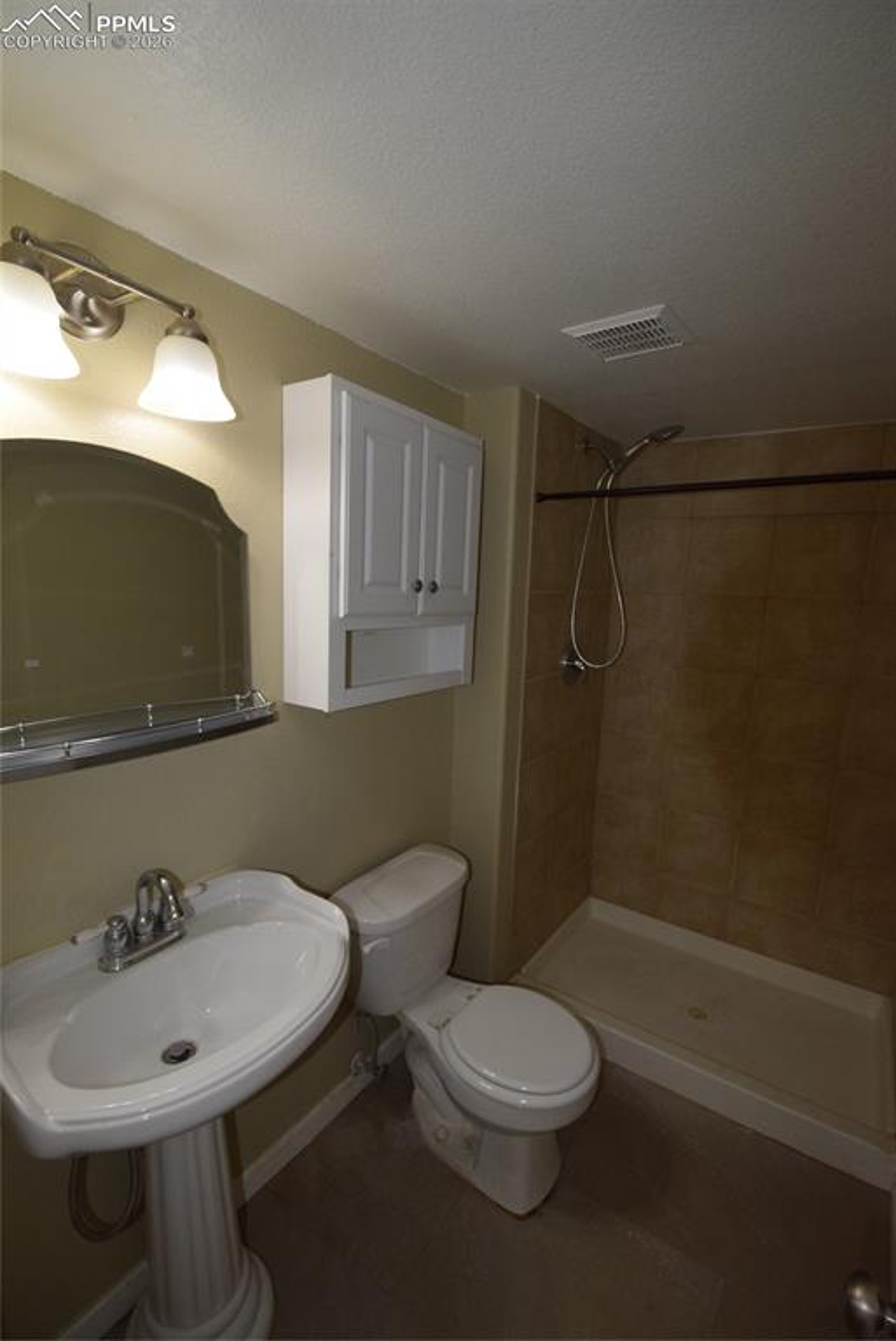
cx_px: 448
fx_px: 559
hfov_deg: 77.4
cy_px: 670
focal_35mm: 15
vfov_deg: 100.4
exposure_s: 1/100
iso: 800
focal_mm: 10
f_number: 5
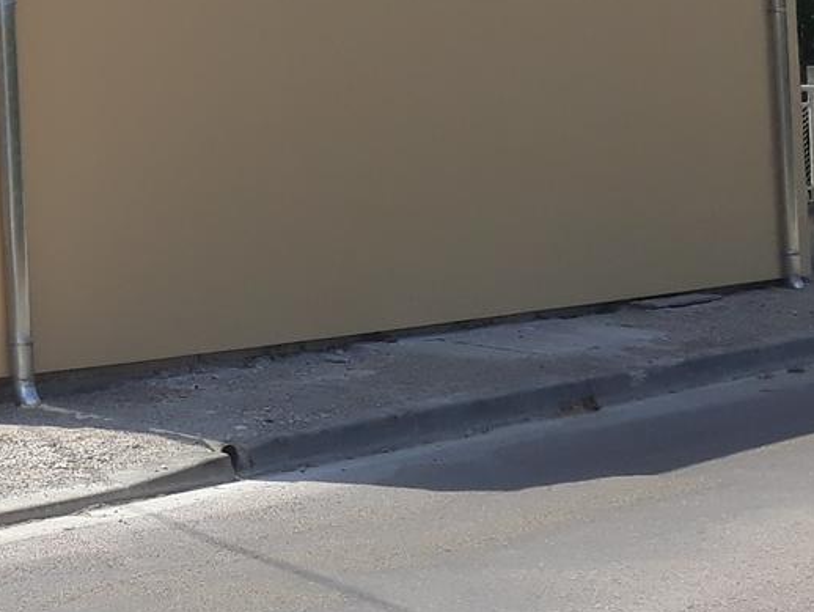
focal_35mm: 100
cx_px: -410
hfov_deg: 17.6
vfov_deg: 14.5
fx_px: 2353
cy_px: -35
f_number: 1.9
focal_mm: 3.6
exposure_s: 1/1543
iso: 40
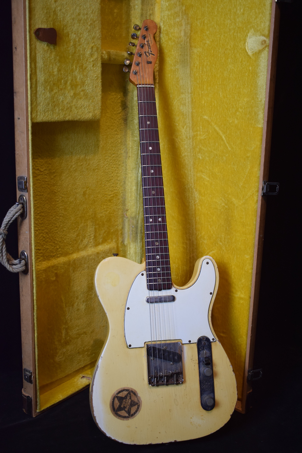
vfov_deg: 47.9
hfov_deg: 33.0
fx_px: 510
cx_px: 151
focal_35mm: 40
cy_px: 226
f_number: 4
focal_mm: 27
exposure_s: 1/60
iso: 800
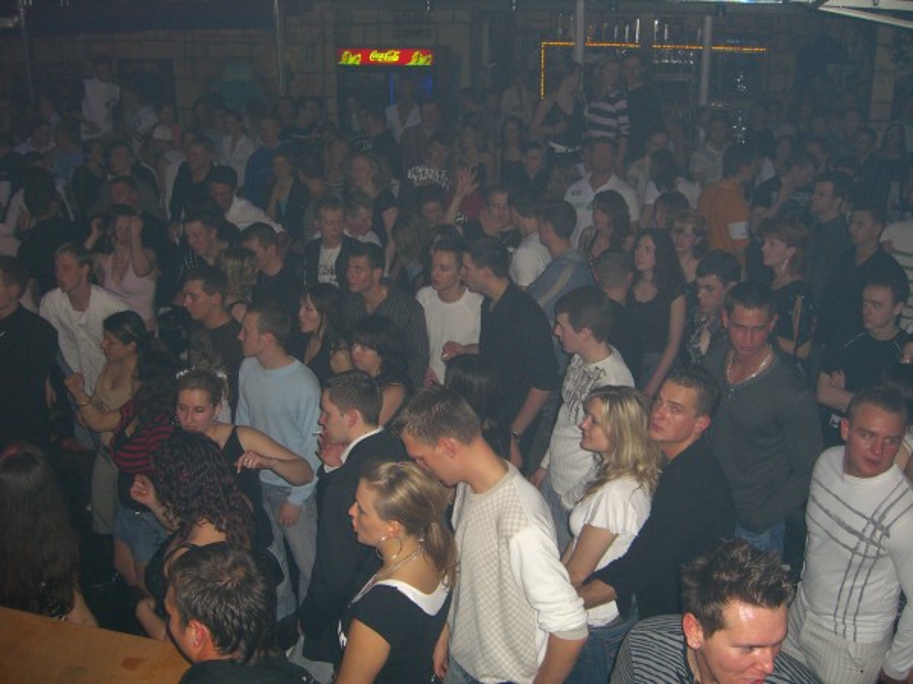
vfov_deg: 37.7
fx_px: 1002
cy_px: 342
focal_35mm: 38
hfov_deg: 49.0
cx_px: 456
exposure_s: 1/60
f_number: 2.8
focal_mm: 7.9
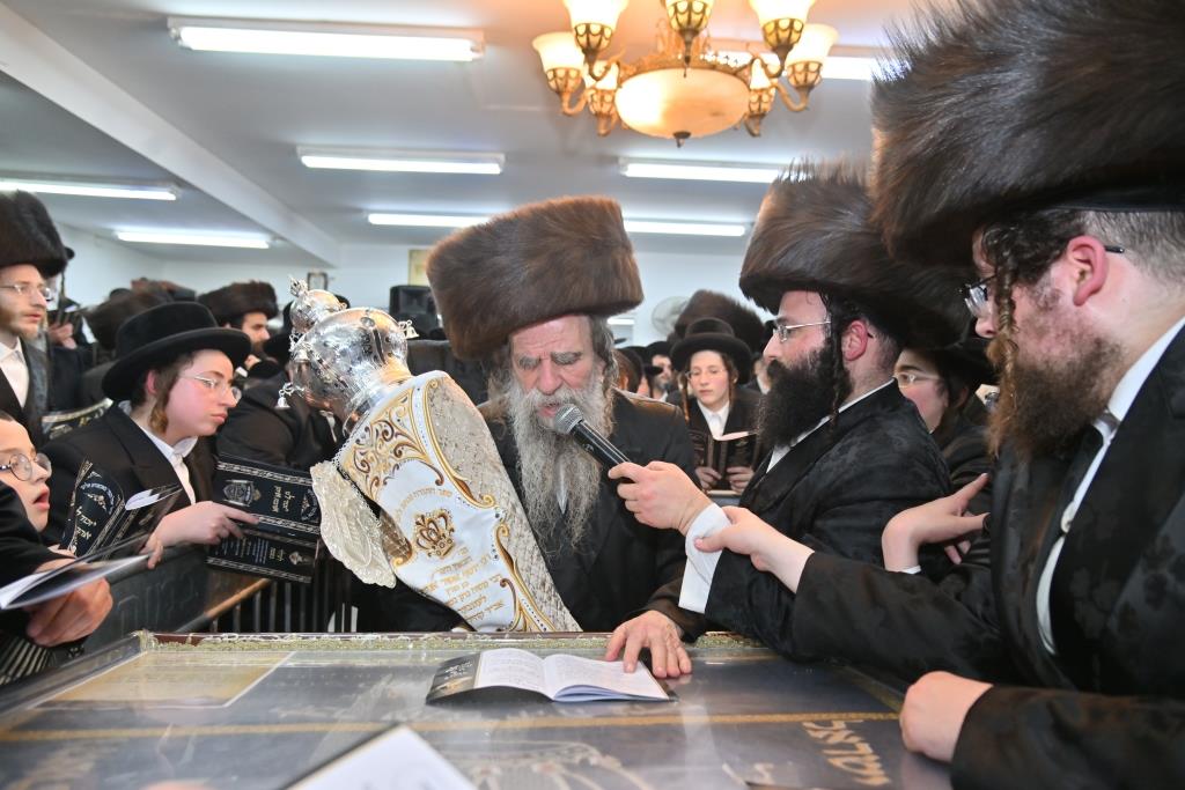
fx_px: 790
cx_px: 592
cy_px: 395
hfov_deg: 73.7
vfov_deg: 53.1
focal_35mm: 24
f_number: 4
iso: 640
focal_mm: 24
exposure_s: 1/200
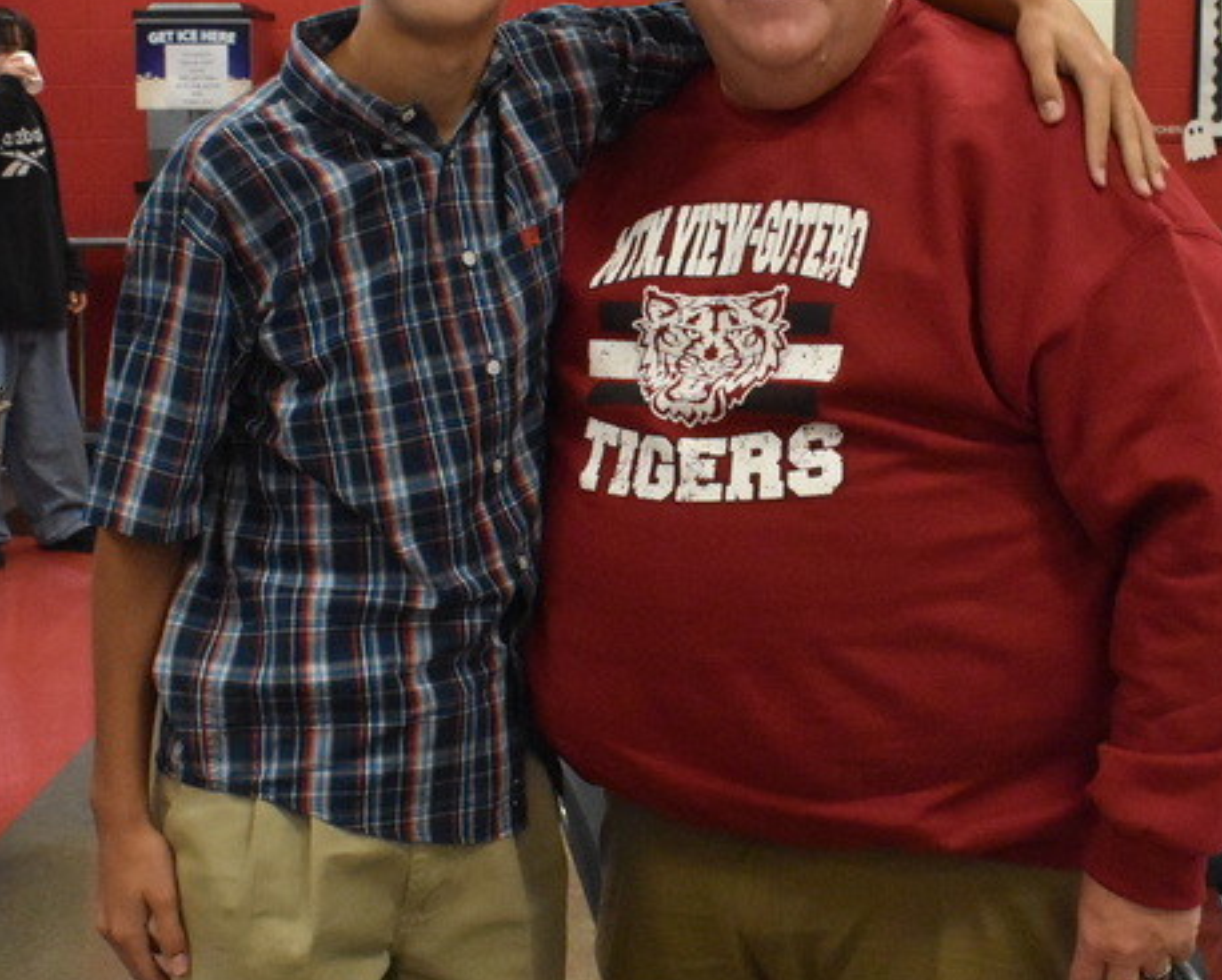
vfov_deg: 23.1
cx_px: 692
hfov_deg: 28.6
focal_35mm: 66
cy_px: 414
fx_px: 2390
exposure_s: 1/200
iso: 6400
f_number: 8
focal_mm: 21
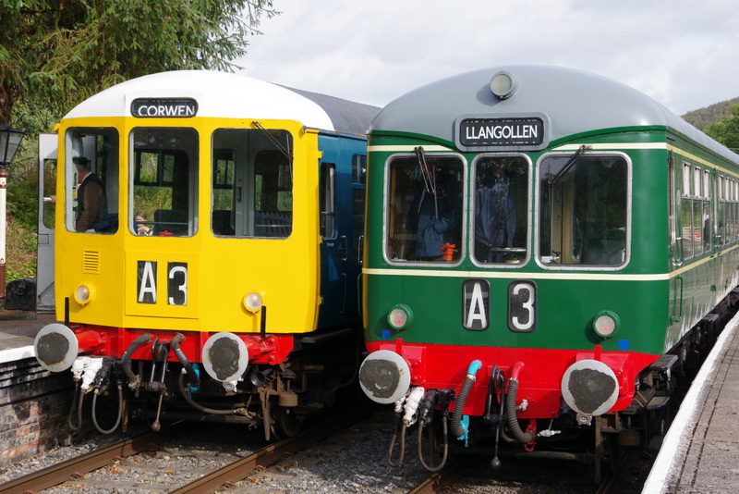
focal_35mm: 60
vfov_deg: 22.6
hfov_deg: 33.4
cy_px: 247
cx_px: 370
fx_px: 1232
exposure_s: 1/320
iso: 400
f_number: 8
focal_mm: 40
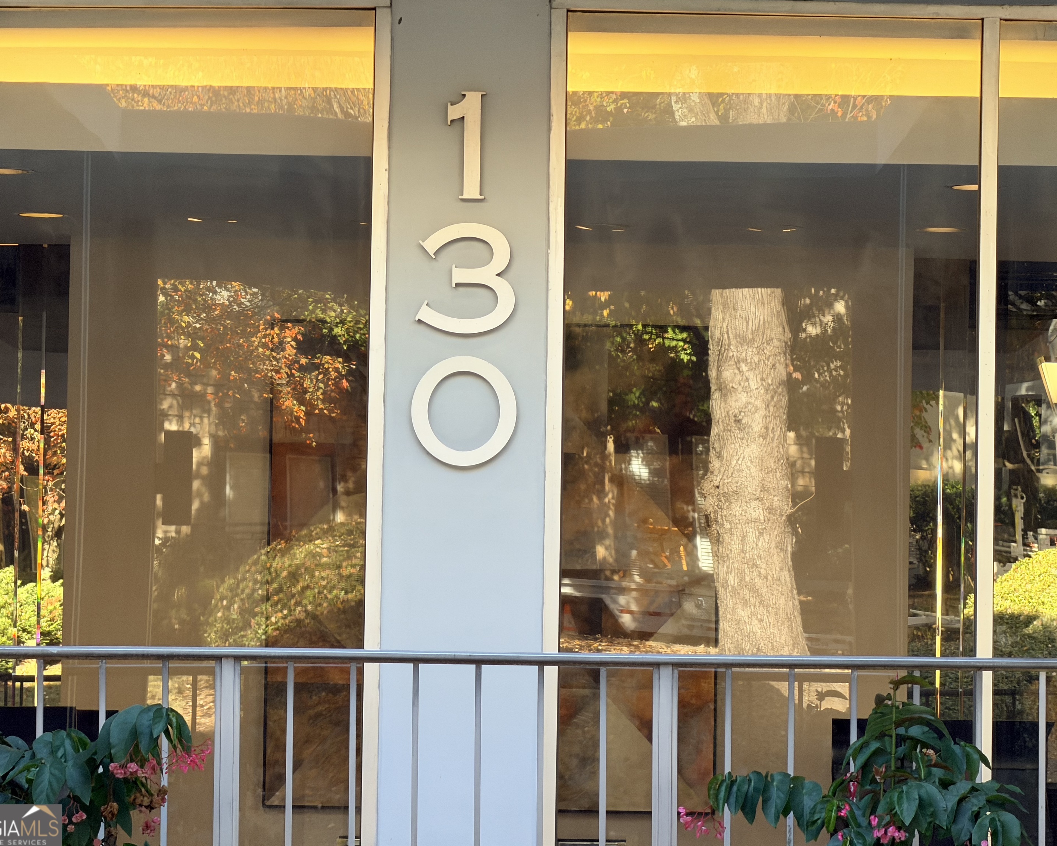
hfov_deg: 9.2
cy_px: 422
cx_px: 501
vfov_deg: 7.4
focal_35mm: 209
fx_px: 6539
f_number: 2.8
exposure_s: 1/121
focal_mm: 16.89
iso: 80
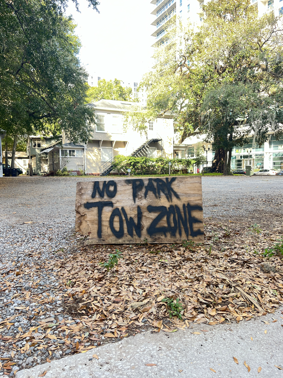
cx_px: 142
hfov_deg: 53.1
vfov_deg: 67.3
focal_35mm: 26
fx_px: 283
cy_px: 189
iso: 50
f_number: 1.6
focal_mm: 5.1
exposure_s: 1/172
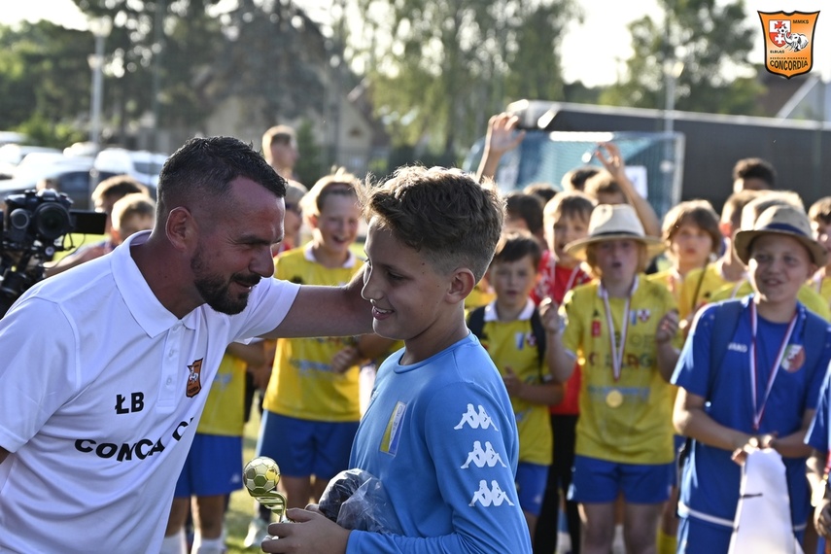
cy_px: 277
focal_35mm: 129
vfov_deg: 10.6
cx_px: 416
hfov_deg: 15.9
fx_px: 2978
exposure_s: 1/500
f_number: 6.3
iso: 400
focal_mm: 86
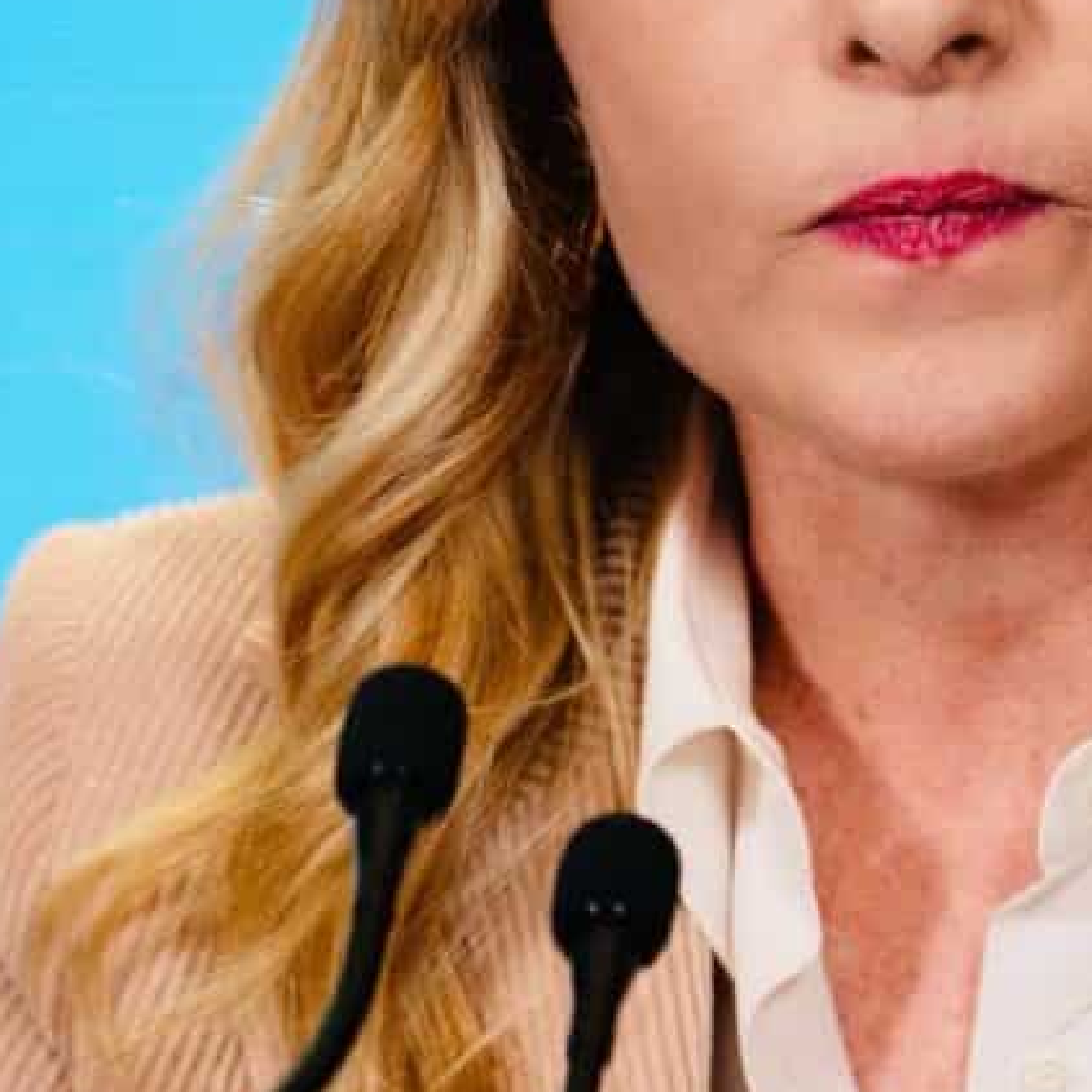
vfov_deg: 3.2
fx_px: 19630
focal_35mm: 550
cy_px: 186
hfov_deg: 3.2
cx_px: 1346
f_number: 2
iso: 250
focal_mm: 91
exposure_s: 1/125
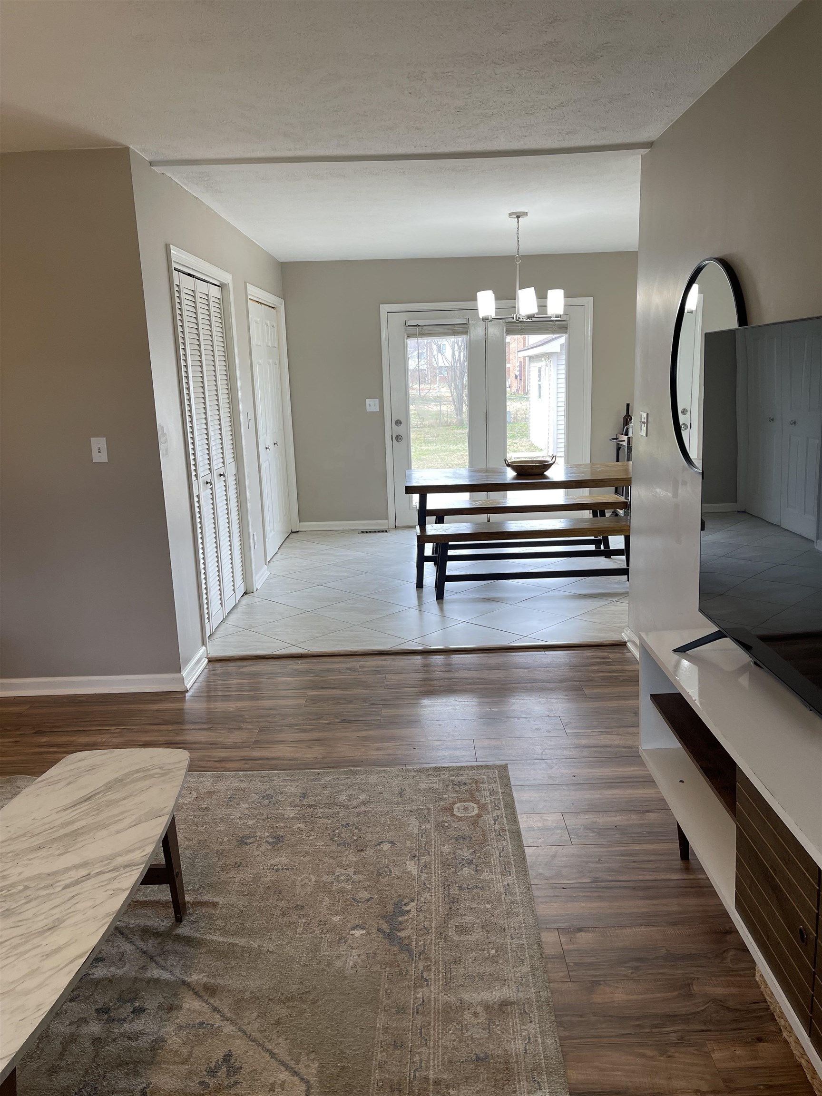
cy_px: 548
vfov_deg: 69.4
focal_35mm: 25
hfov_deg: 54.9
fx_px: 792
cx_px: 411
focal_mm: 5.1
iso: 64
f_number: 1.6
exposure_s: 1/120
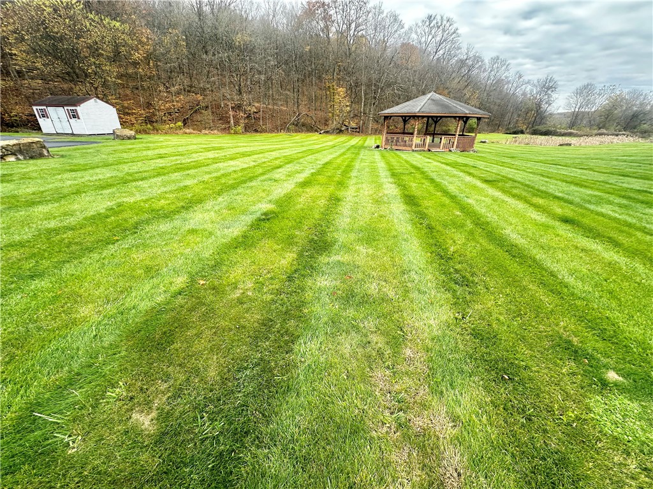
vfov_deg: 85.7
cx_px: 326
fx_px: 264
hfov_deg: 102.1
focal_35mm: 14
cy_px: 244
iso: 40
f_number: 2.2
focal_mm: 2.22
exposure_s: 1/218
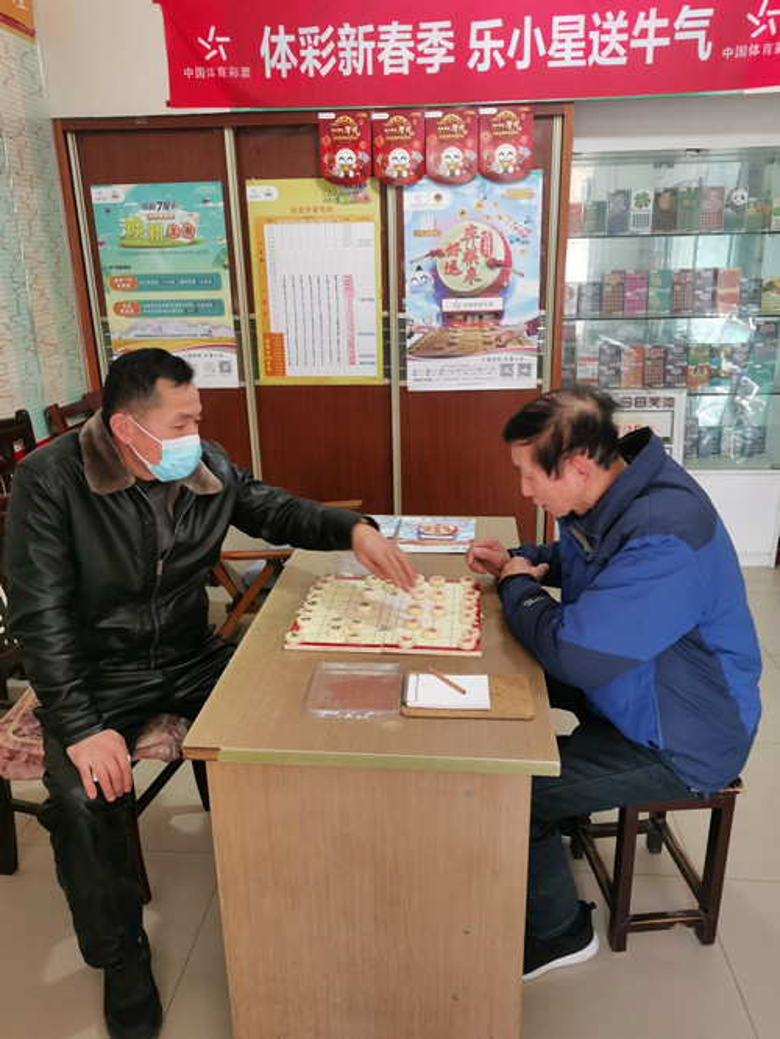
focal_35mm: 27
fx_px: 811
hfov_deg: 51.4
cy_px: 520
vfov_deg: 65.3
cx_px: 390
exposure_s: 1/33.3
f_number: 1.8
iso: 320
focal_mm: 5.58
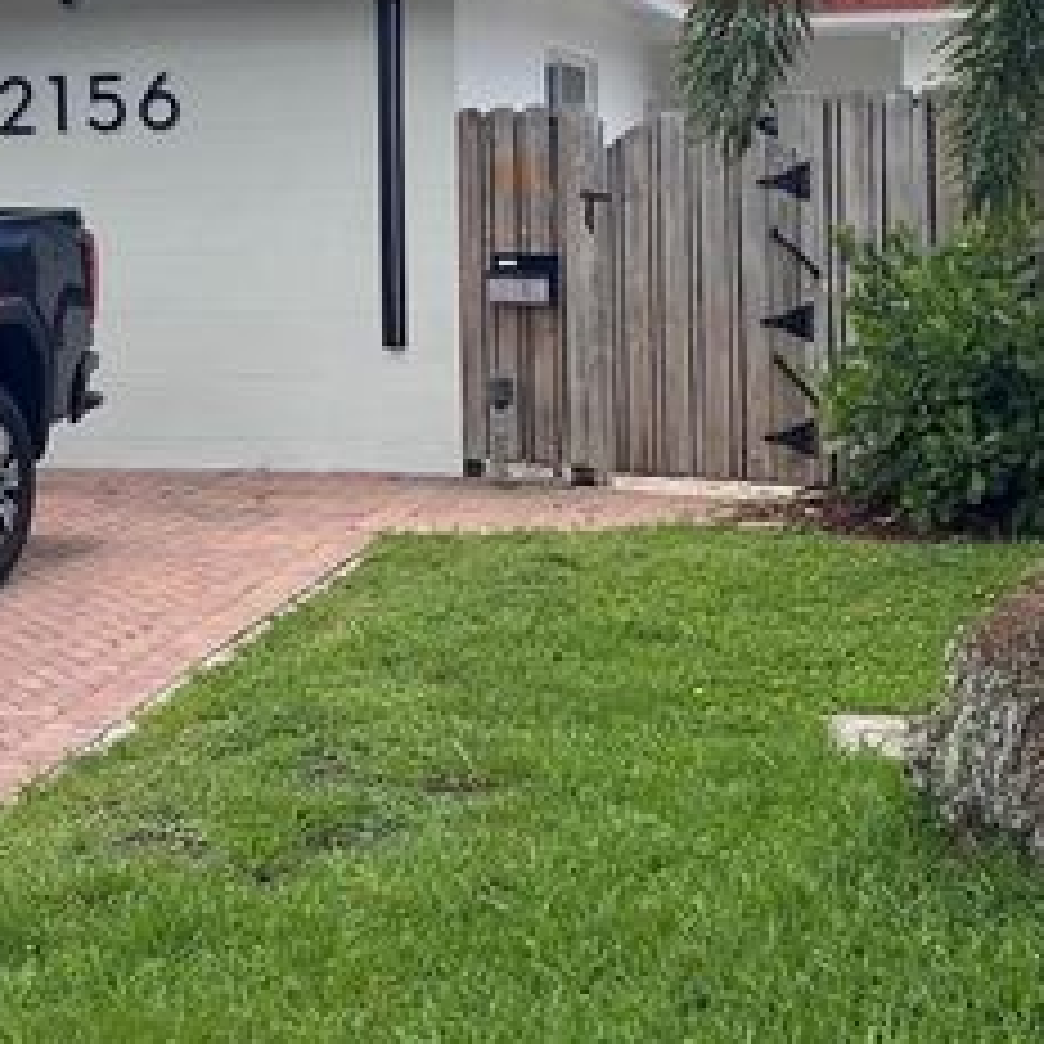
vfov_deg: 25.7
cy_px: 245
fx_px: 2252
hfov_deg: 25.7
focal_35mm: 66
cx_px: 248
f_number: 1.5
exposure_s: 1/2165
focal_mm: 5.7
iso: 50
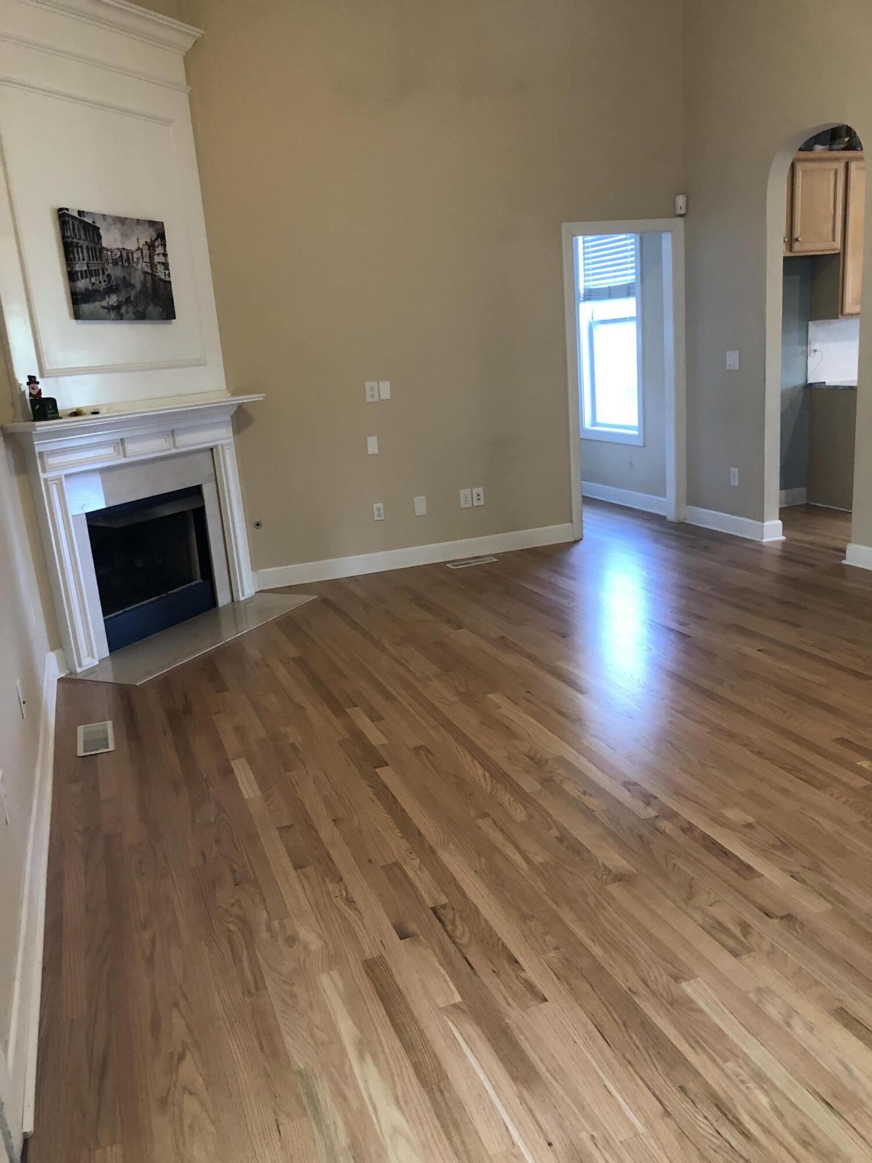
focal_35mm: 28
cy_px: 582
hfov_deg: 49.7
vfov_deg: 63.4
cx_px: 436
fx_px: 940
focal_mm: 3.99
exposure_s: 1/15
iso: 80
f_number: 1.8
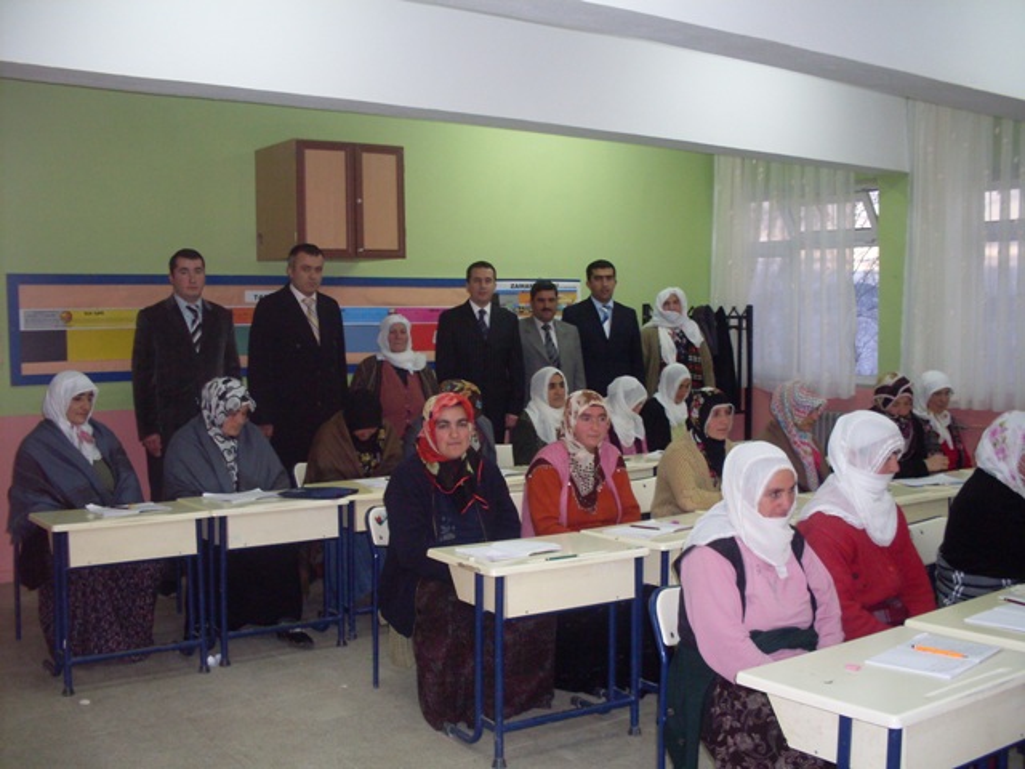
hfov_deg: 49.0
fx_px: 1125
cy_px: 384
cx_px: 512
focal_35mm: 38
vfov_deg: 37.7
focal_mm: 6.3
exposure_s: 1/45
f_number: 2.8
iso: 160
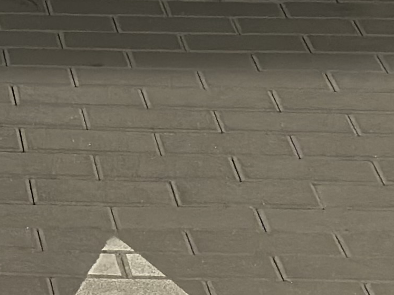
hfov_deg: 7.4
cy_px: -381
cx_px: -298
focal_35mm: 259
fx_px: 2947
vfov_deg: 5.6
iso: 320
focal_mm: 6.86
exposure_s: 1/50
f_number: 1.78
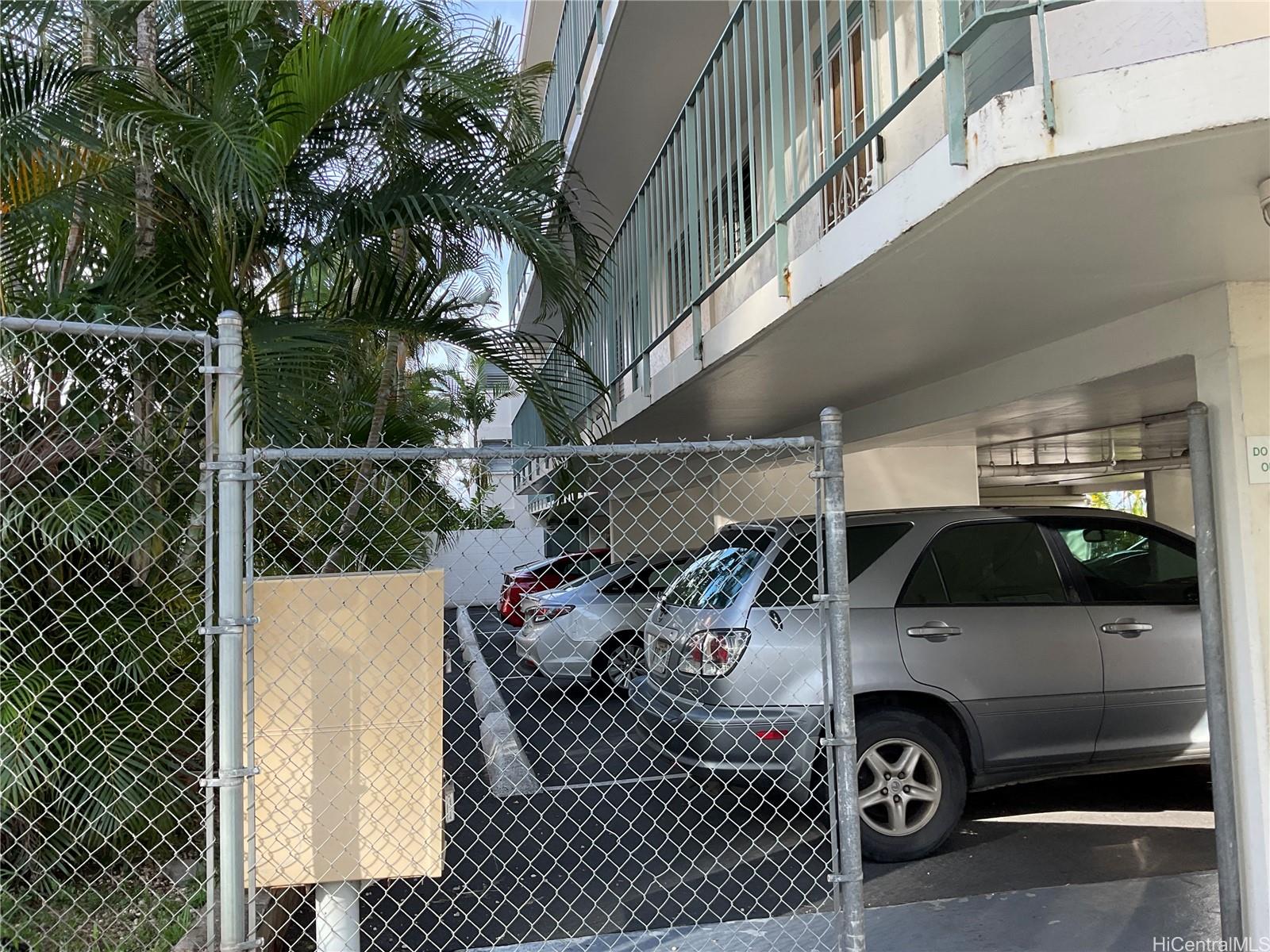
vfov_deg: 48.2
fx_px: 1064
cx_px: 635
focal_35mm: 29
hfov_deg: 61.7
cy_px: 476
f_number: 1.8
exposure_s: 1/237
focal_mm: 3
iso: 16
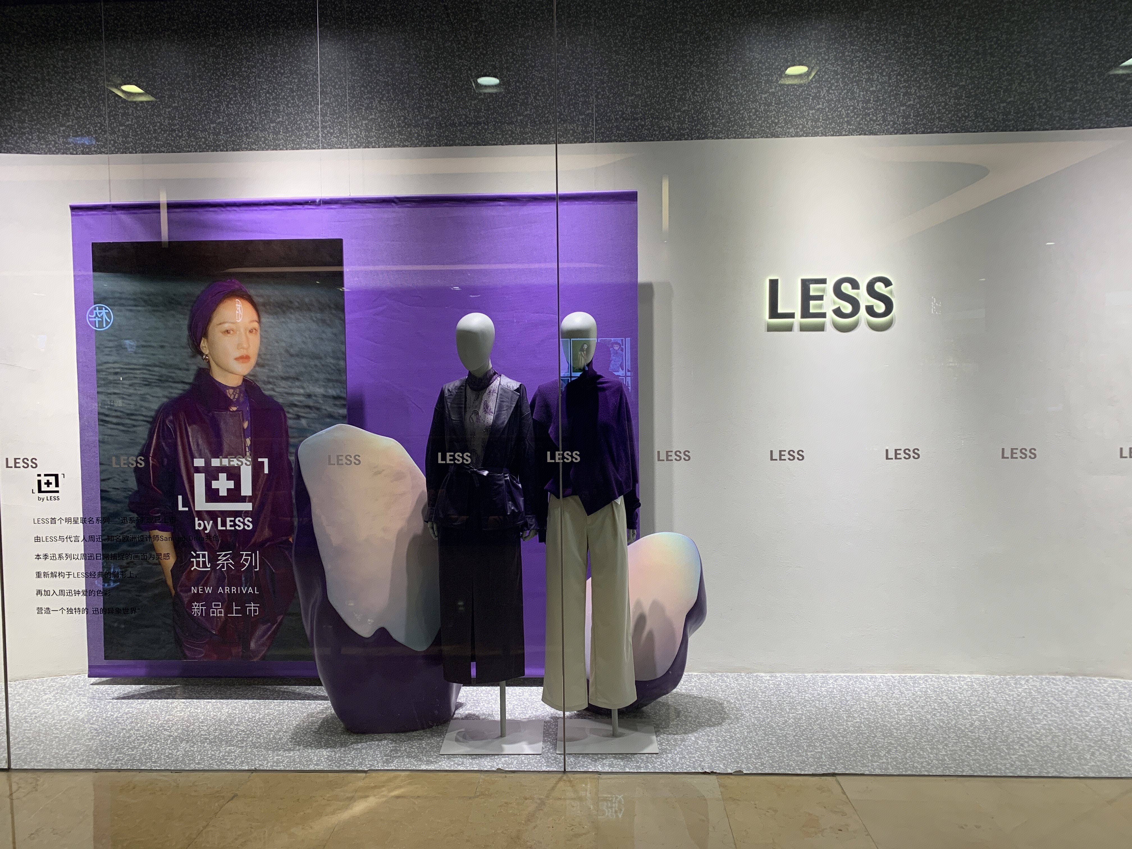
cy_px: 424
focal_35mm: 26
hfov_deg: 67.3
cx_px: 566
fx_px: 850
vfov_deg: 53.1
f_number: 1.8
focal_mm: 4.25
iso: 80
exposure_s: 1/120
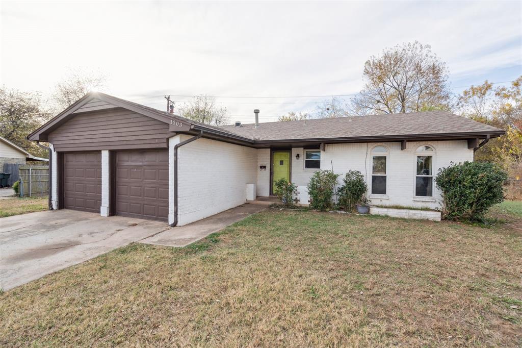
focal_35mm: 16
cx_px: 261
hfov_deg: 96.8
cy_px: 174
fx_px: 232
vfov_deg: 73.7
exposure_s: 1/160
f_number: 7.1
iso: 200
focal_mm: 16
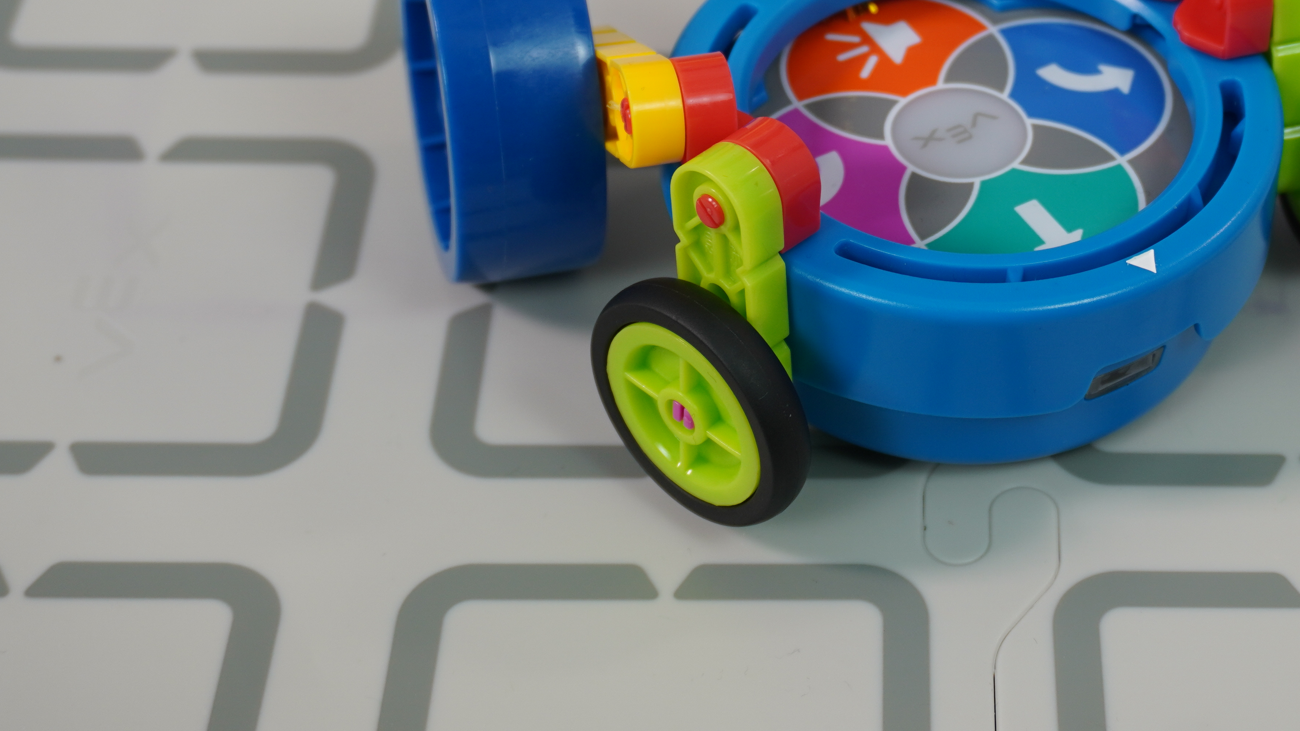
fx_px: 2650
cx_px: 967
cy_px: 64
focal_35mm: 77
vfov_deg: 15.5
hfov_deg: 27.2
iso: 160
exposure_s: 1/50
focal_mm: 29
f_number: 4.5
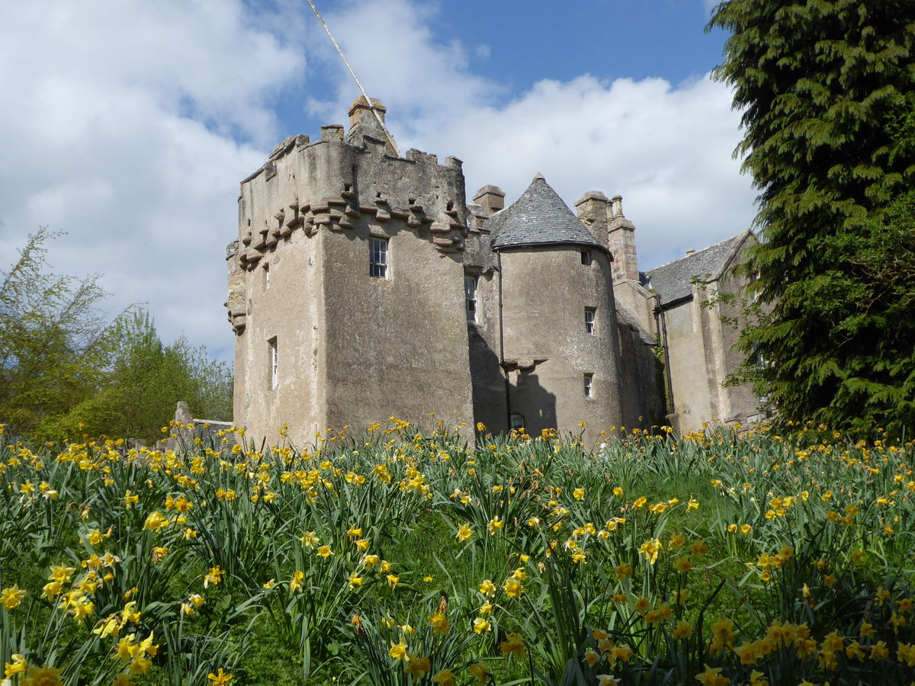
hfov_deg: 42.9
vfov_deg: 32.9
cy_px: 343
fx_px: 1163
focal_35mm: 44
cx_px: 458
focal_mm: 7.8
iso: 80
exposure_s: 1/800
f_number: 3.9
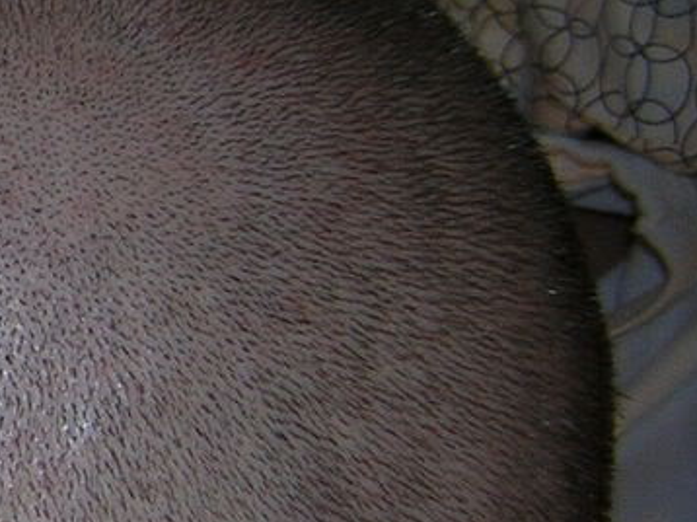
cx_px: -261
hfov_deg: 17.6
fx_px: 2073
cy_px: 310
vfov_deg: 14.3
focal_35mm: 103
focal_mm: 4.7
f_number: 2.6
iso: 50
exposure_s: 1/60.1
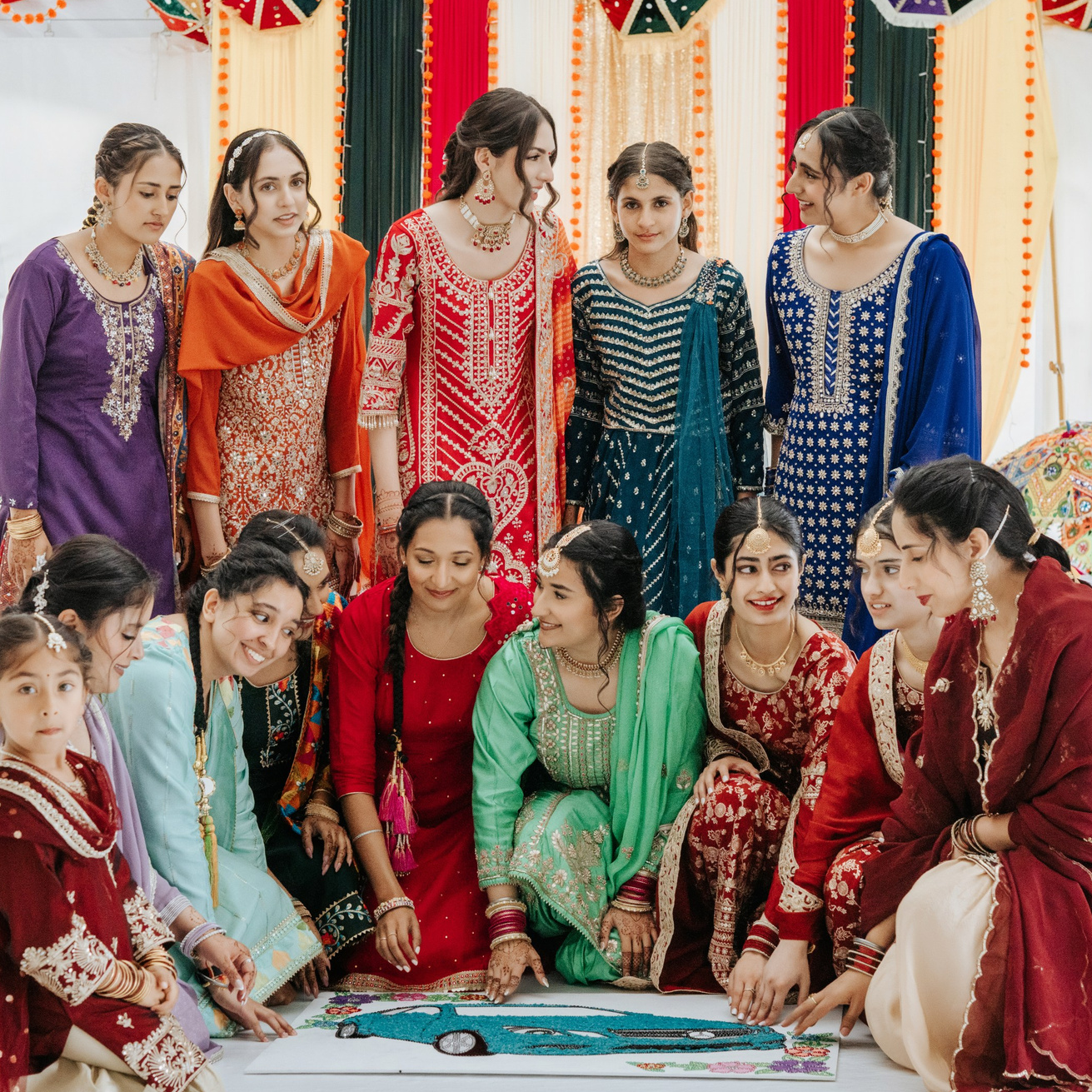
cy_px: 527
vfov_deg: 20.9
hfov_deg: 20.9
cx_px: 546
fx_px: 2962
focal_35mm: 83
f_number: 4.5
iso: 1250
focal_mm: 50
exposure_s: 1/200
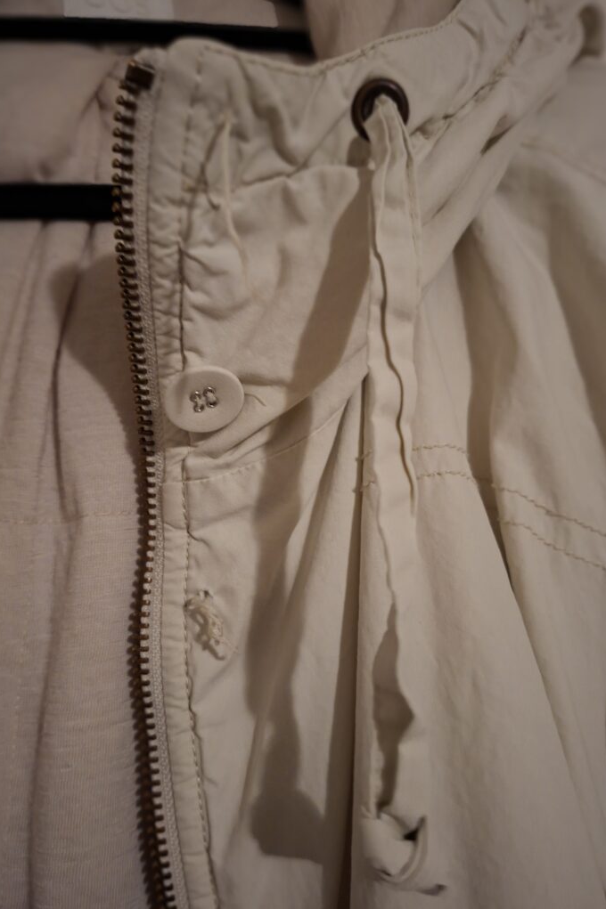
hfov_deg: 53.1
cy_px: 454
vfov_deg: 73.8
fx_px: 606
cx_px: 281
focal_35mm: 24
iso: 1000
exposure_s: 1/20
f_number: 1.8
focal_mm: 5.54
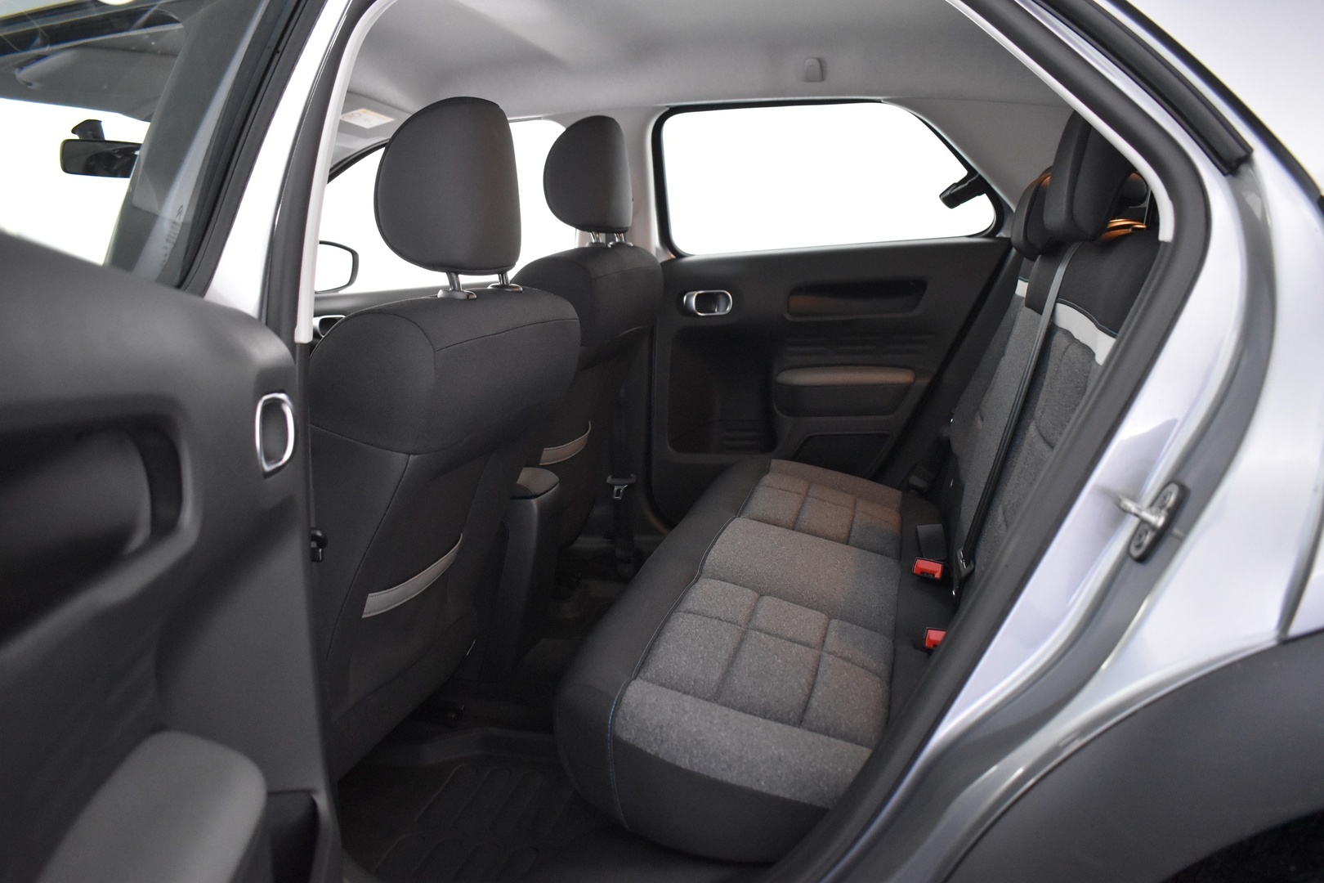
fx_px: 993
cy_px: 442
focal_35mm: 27
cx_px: 662
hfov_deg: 67.4
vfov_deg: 47.9
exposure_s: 1/30
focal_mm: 18
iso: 3200
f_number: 3.5
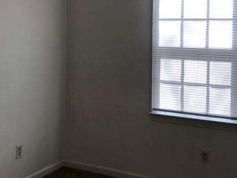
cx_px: 98
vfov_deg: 23.5
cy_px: 47
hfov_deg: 31.1
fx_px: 425
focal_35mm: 62
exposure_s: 1/120
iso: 25
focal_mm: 4
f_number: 1.8
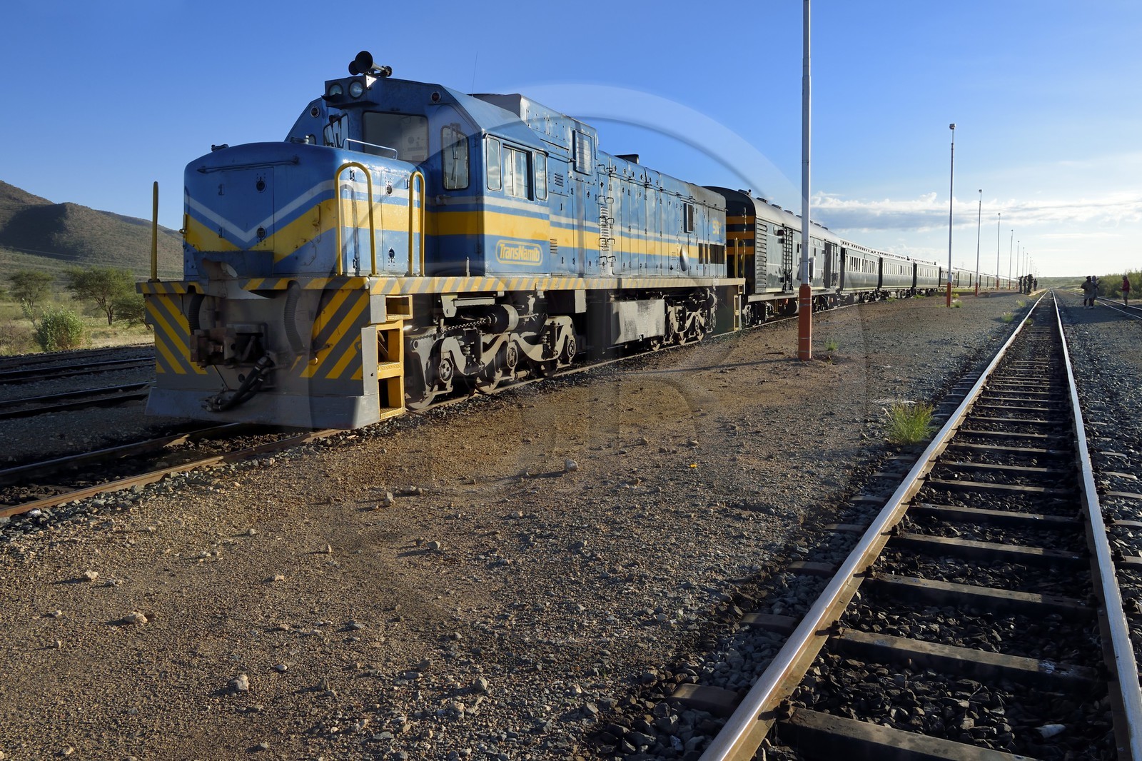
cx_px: 571
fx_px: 888
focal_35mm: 28
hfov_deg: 65.5
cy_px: 380
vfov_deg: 46.4
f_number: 13
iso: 200
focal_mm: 28
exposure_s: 1/250
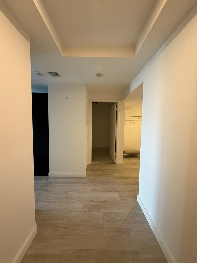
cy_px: 132
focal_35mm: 14
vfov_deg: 102.1
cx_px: 98
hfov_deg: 85.7
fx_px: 106
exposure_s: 1/60
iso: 400
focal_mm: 2.22
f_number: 2.2
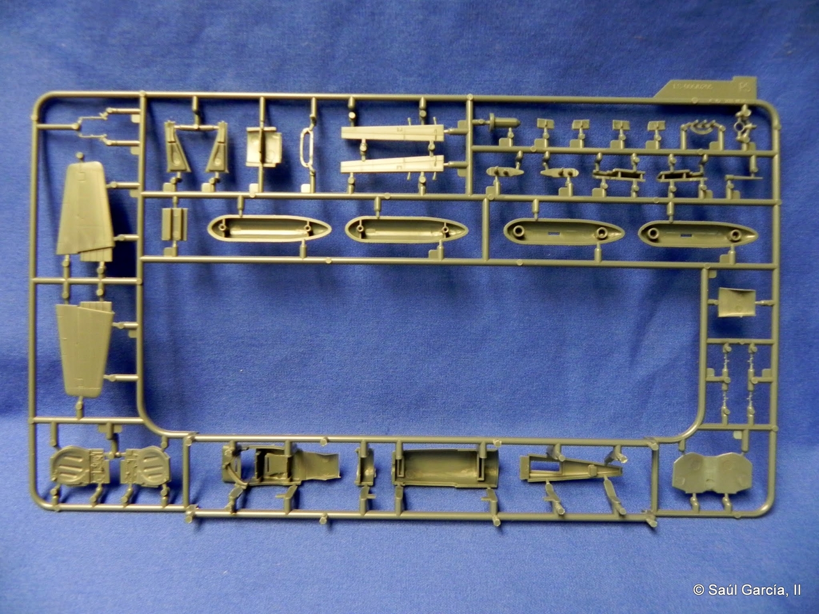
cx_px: 410
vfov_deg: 53.1
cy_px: 307
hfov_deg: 67.3
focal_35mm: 26
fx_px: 615
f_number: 2.8
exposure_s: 1/20.6
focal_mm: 4.6
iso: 400
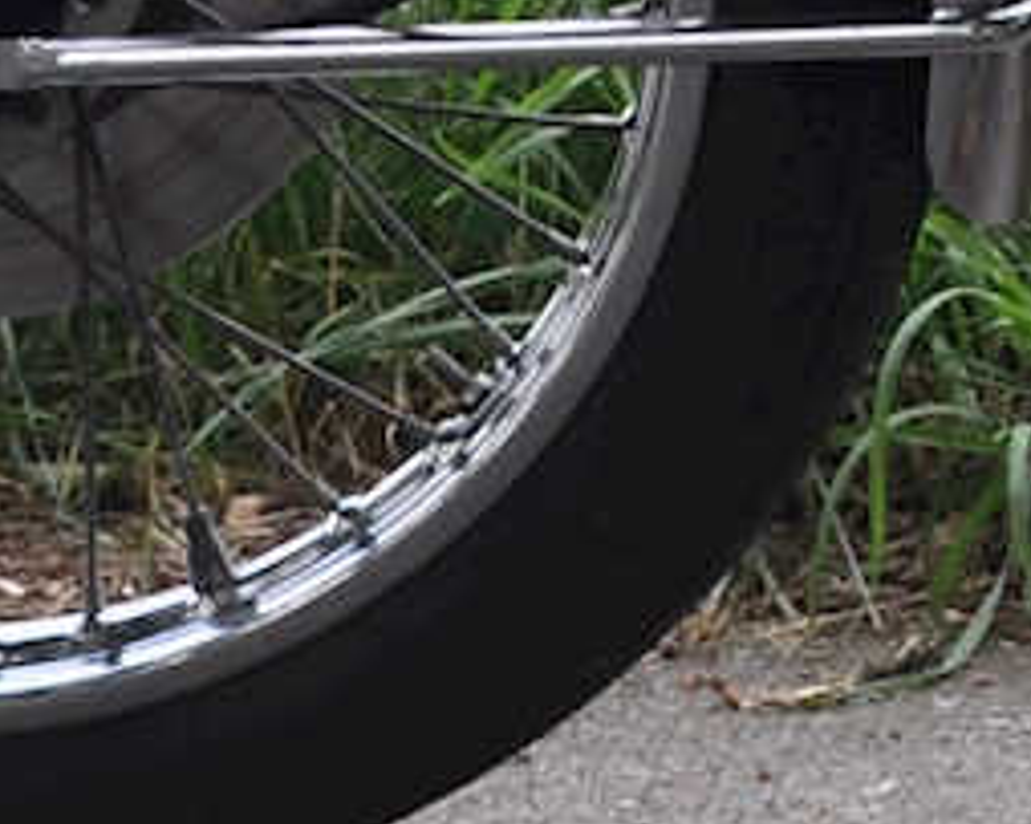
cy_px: -1122
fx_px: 11011
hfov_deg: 5.2
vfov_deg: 4.2
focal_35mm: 361
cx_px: 2265
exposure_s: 1/160
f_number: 6.3
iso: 200
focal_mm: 34
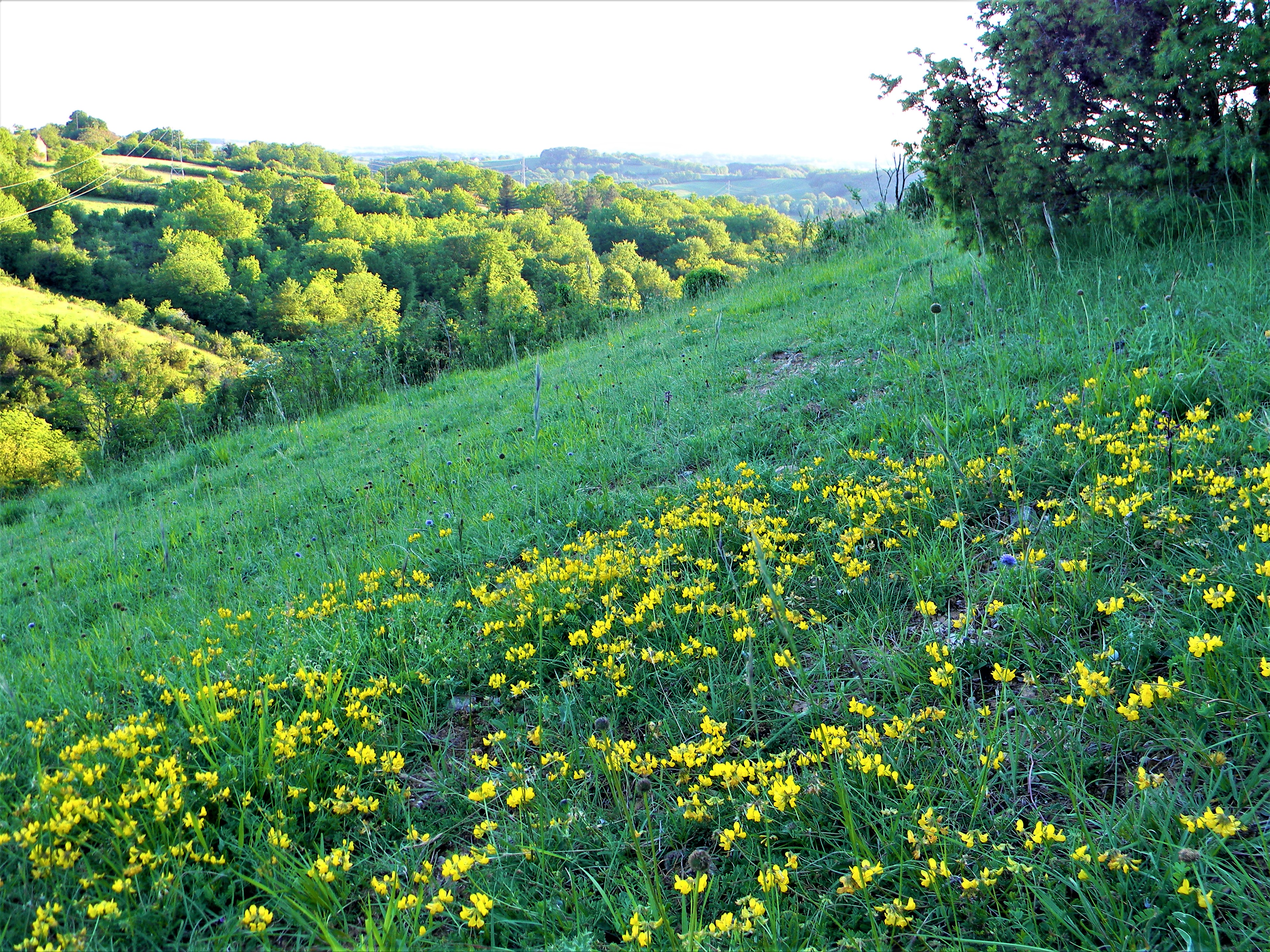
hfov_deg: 51.4
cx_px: 635
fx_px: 1321
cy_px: 476
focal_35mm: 36
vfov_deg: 39.7
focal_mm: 6.4
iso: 80
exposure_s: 1/49
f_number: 3.7
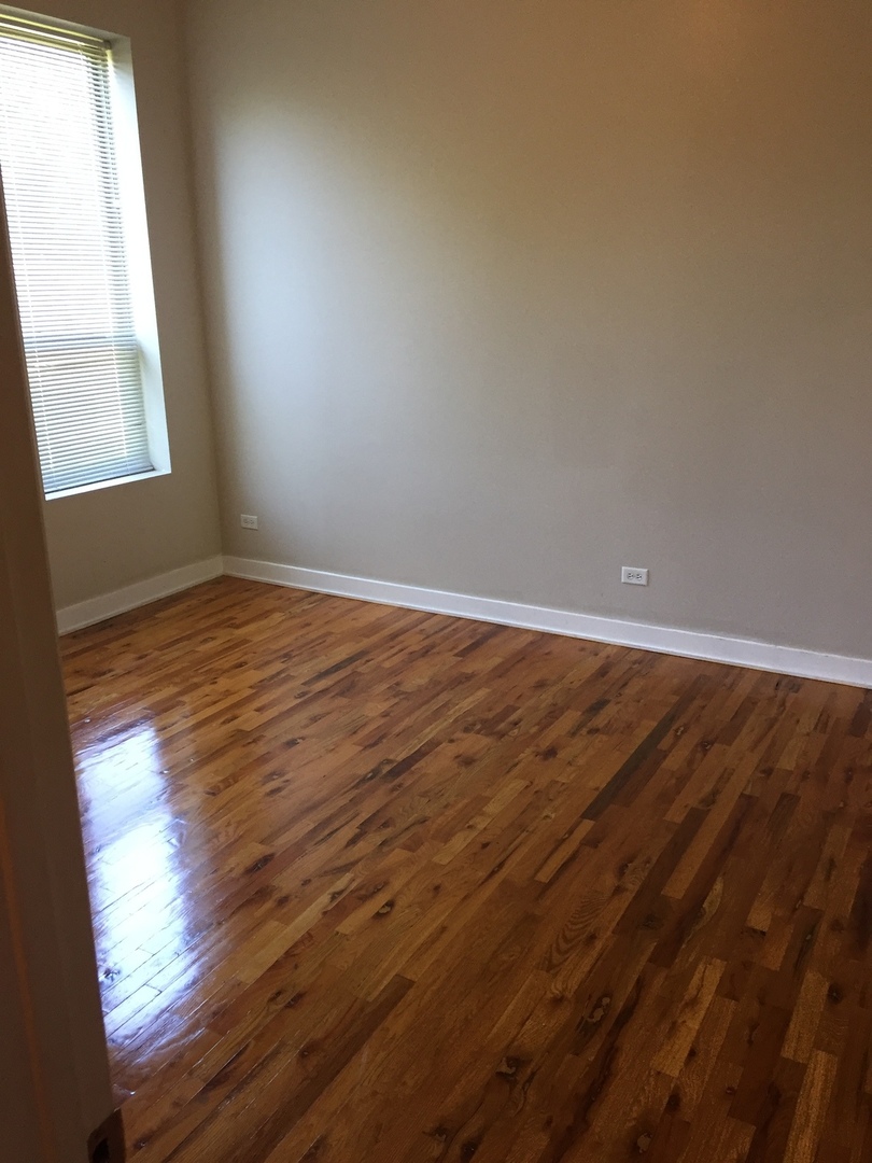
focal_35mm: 29
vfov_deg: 61.7
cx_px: 436
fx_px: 974
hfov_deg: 48.2
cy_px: 582
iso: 40
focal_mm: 4.15
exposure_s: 1/30
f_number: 2.2
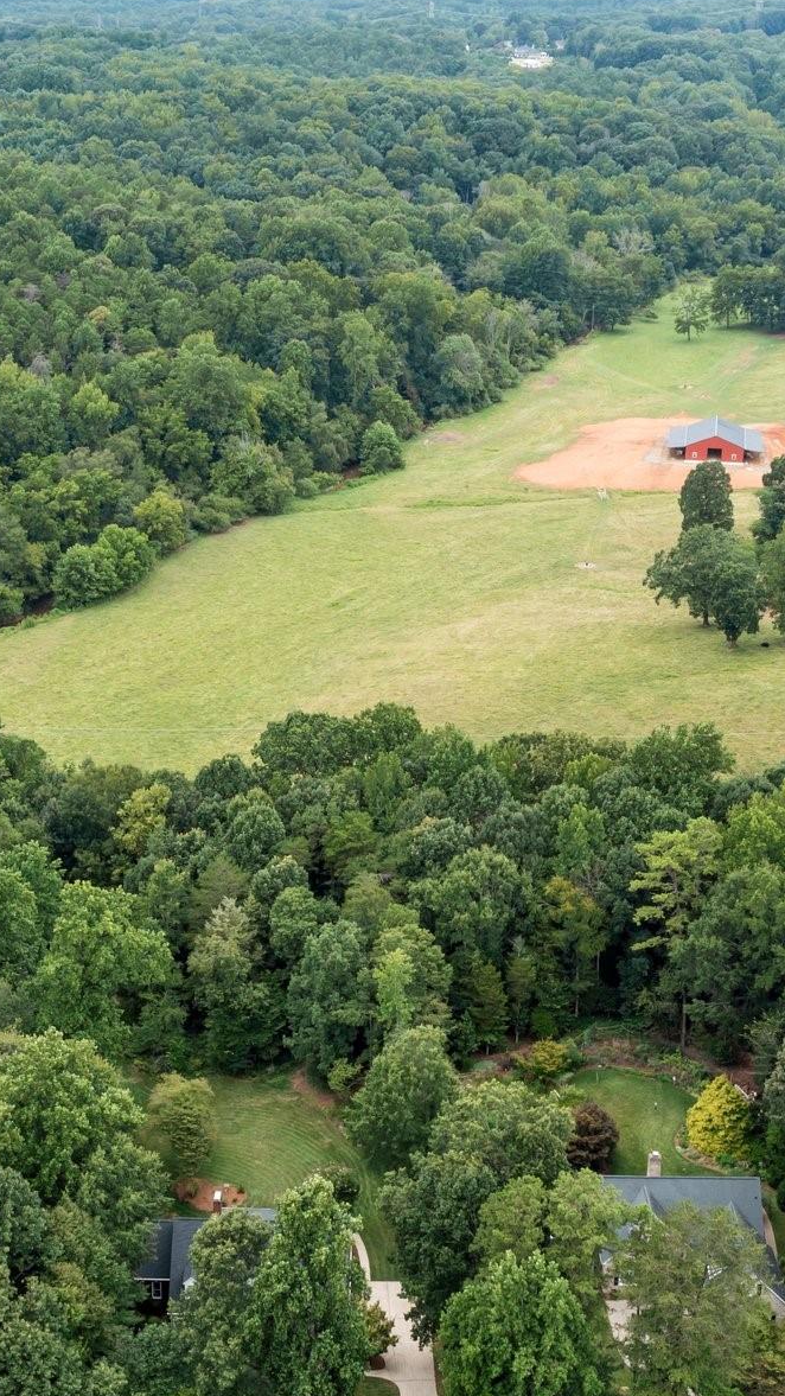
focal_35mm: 51
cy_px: 734
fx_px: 1887
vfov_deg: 40.6
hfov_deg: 23.5
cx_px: 312
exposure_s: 1/160
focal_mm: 10.26
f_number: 4.5
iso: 100
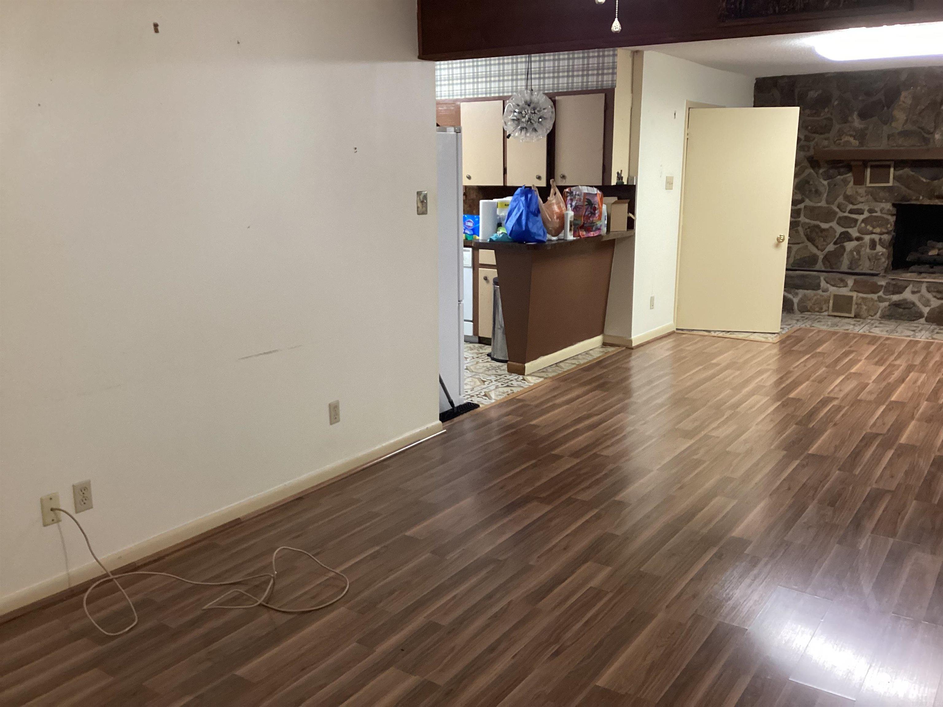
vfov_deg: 45.4
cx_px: 472
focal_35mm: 31
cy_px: 354
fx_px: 844
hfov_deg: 58.4
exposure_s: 1/40
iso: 250
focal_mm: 3.3
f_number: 2.4
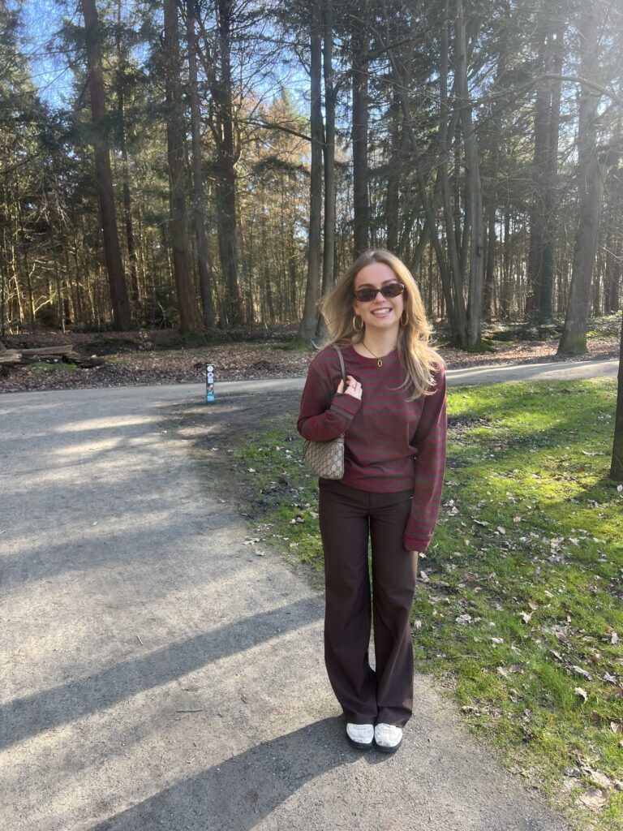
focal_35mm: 26
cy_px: 416
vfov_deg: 67.3
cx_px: 312
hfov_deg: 53.1
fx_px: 624
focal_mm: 5.7
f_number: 1.5
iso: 40
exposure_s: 1/244
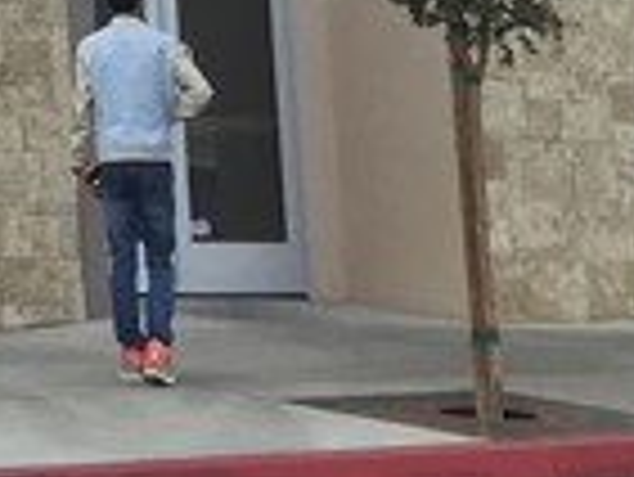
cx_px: -890
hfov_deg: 8.6
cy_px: -1192
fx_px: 3849
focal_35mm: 210
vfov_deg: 6.2
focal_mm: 4.15
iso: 32
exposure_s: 1/706
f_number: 2.2
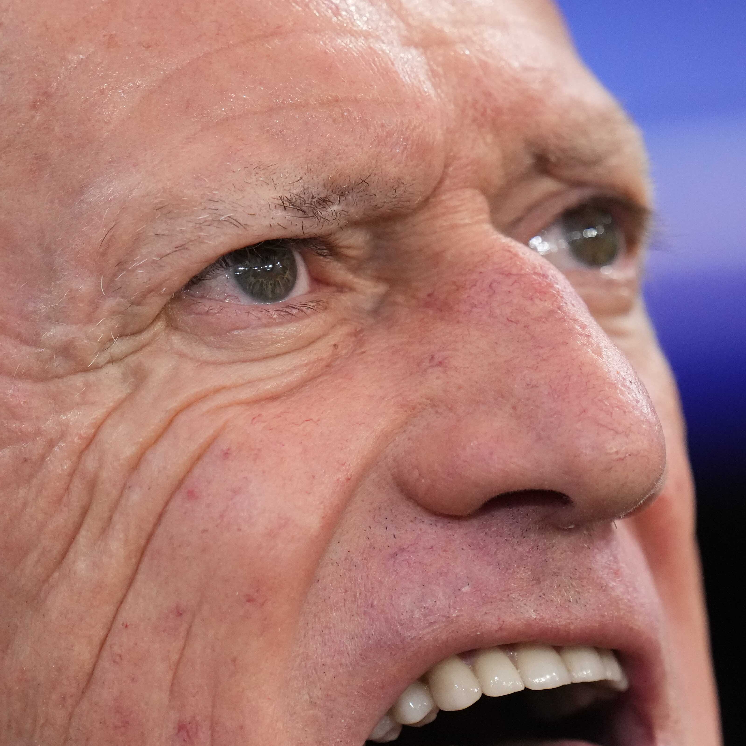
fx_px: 22480
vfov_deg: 1.9
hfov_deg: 1.9
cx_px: 209
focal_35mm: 922
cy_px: 355
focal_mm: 400
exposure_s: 1/2000
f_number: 2.8
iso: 5000
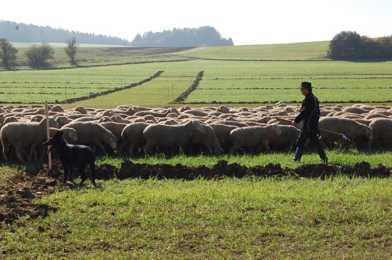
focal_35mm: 82
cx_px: 196
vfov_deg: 16.5
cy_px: 130
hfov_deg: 24.7
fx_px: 897
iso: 400
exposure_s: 1/400
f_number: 10
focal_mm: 55
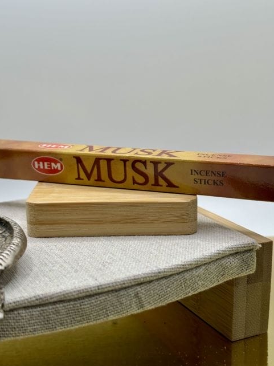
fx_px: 570
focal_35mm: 54
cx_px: 136
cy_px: 181
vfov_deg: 35.6
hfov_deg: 27.0
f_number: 1.6
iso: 32
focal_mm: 5.96
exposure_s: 1/262
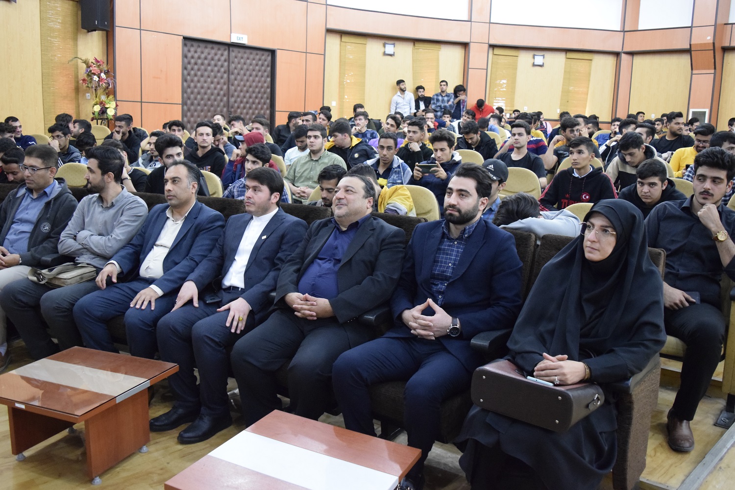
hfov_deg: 59.5
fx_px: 643
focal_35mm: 32
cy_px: 245
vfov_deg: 41.7
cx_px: 368
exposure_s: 1/30
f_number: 3.8
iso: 5000
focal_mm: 21
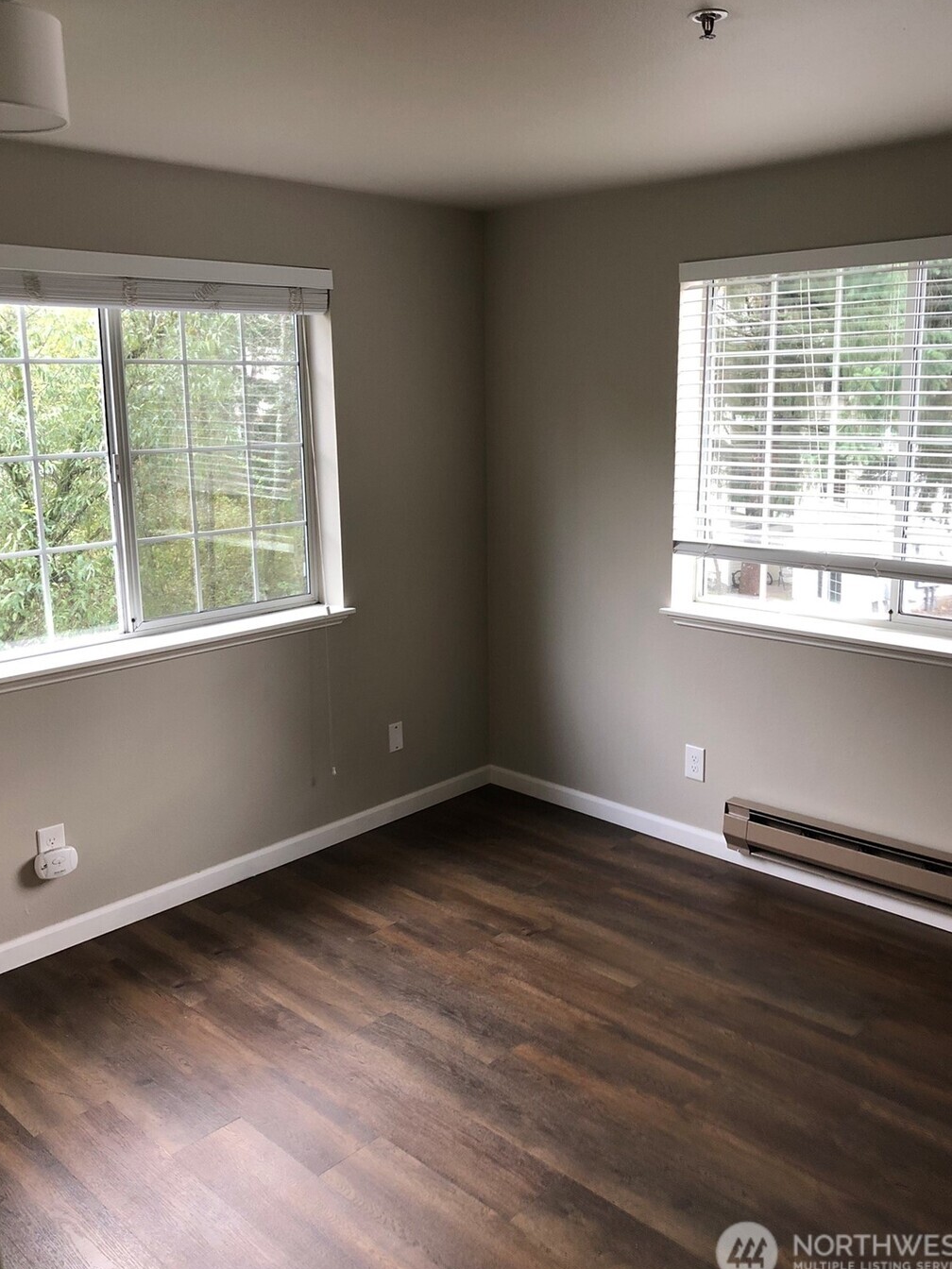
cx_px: 495
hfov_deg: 46.8
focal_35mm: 30
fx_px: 1100
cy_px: 617
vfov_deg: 60.0
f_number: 1.8
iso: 40
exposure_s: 1/15
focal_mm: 3.99
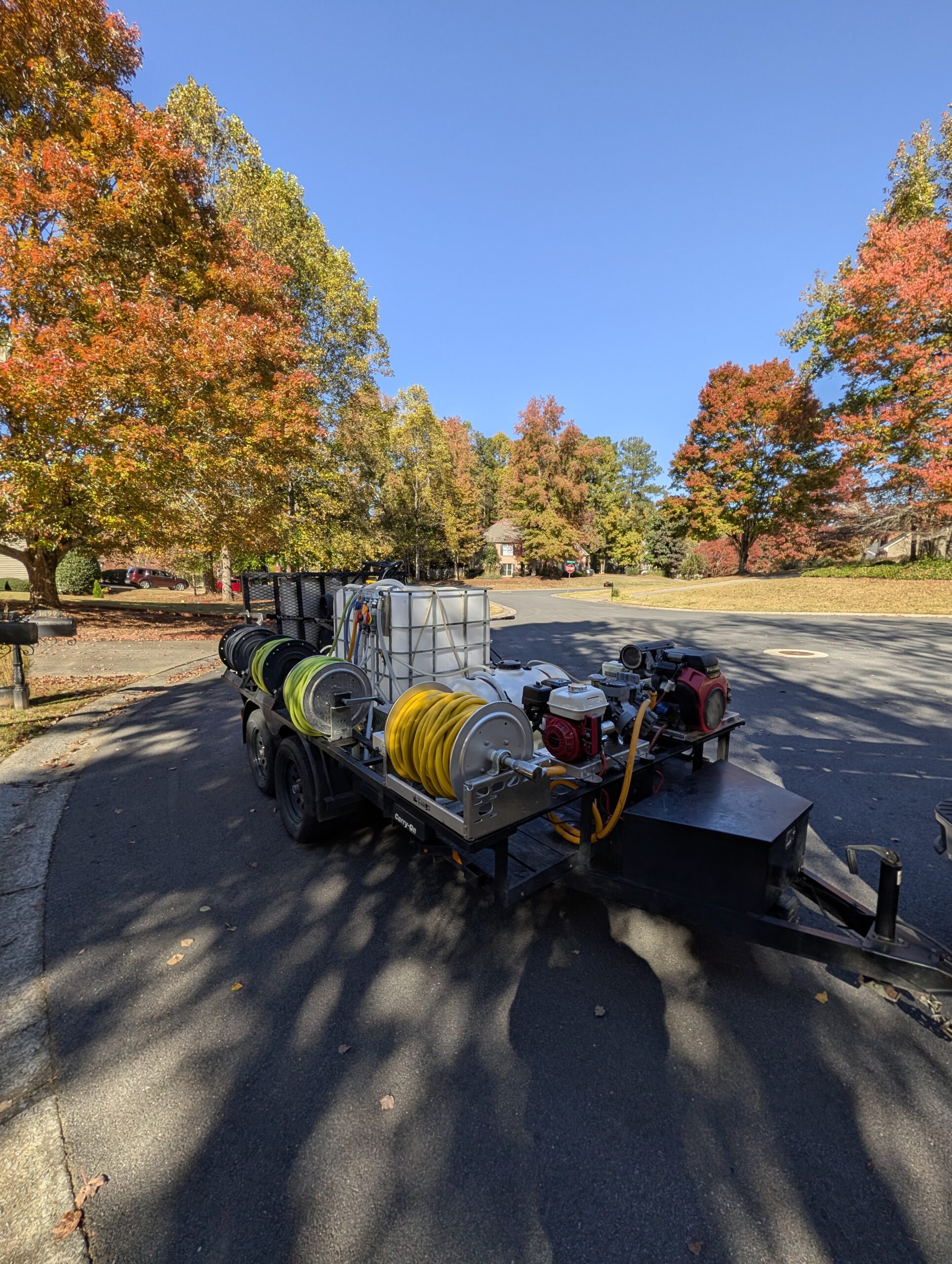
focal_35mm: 12
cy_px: 632
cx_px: 476
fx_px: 439
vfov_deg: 110.5
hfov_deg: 94.6
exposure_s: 1/1626
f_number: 1.7
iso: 46
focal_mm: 2.02
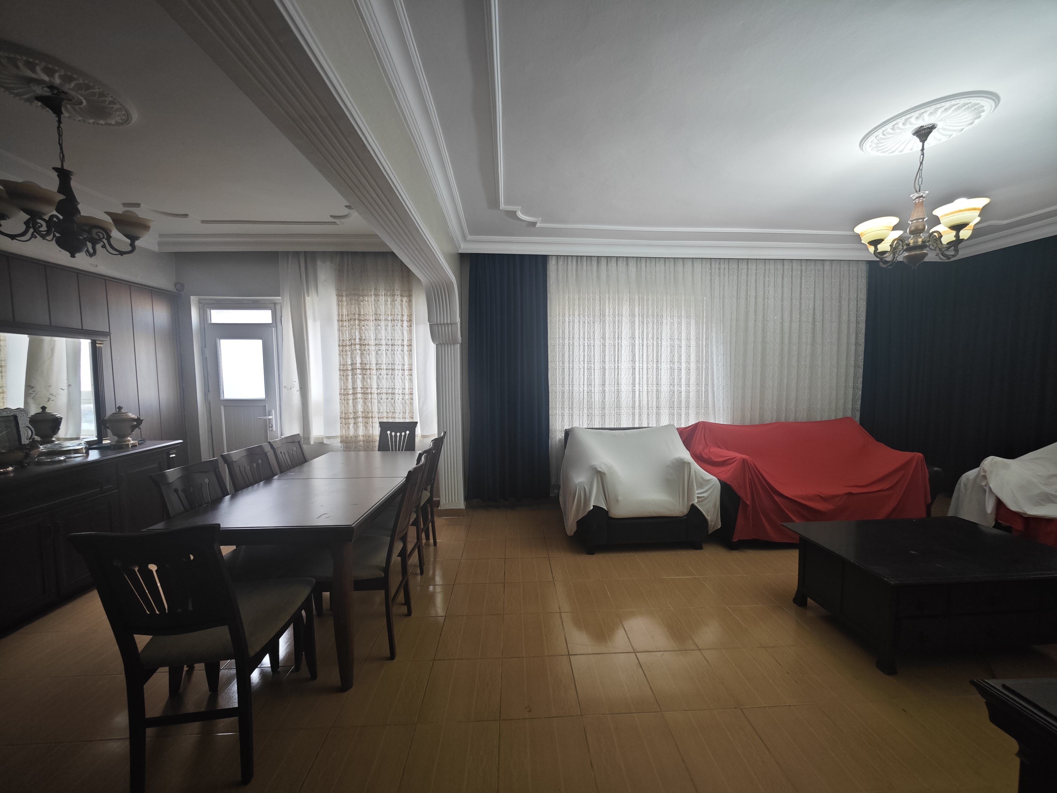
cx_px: 528
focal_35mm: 12
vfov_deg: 94.5
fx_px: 366
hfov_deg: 110.5
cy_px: 396
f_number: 1.8
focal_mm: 2.03
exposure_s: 1/50
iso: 250
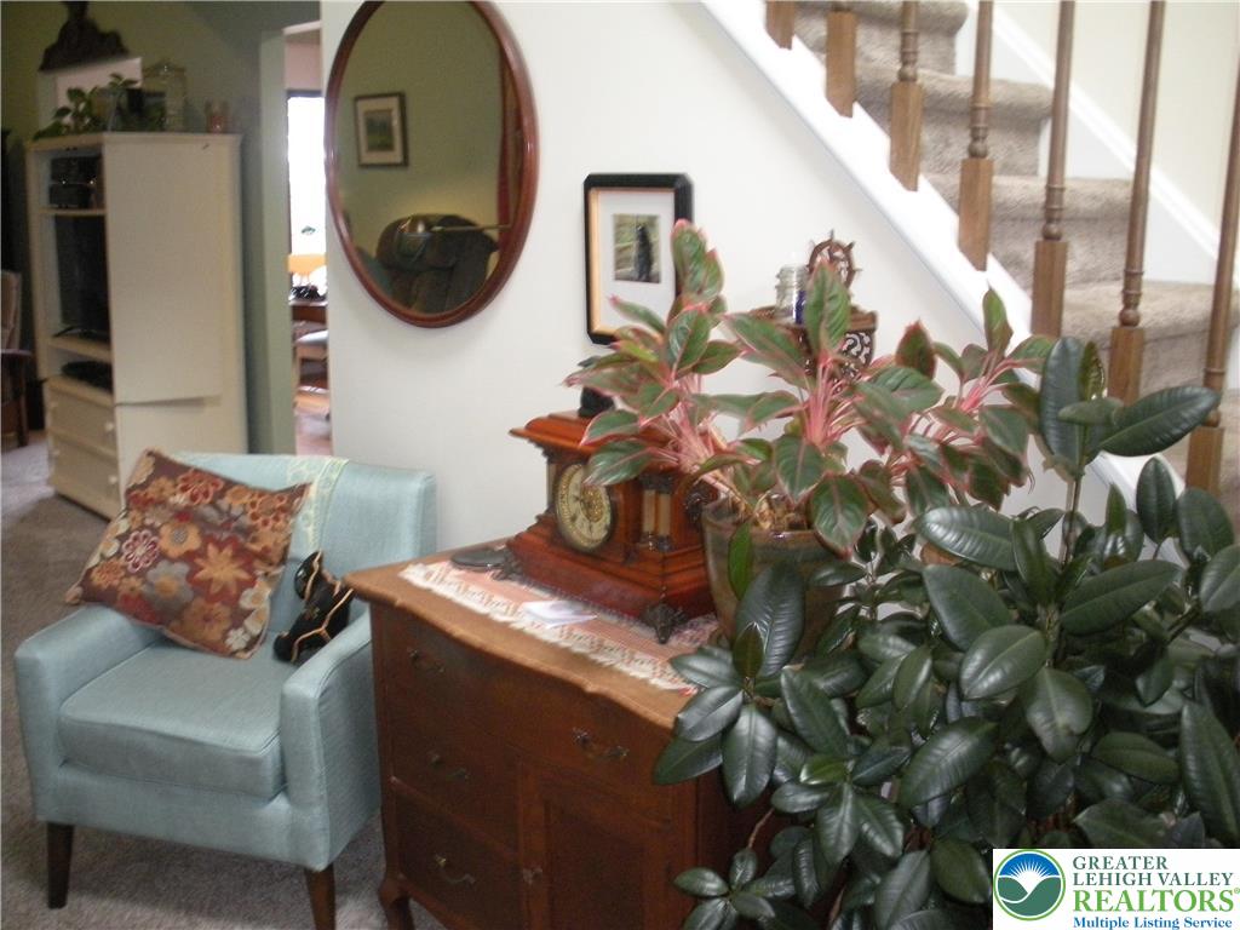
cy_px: 465
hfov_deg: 52.6
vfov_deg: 40.7
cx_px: 620
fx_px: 1254
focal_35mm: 35
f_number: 3.5
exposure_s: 1/30
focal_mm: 6.3
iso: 400
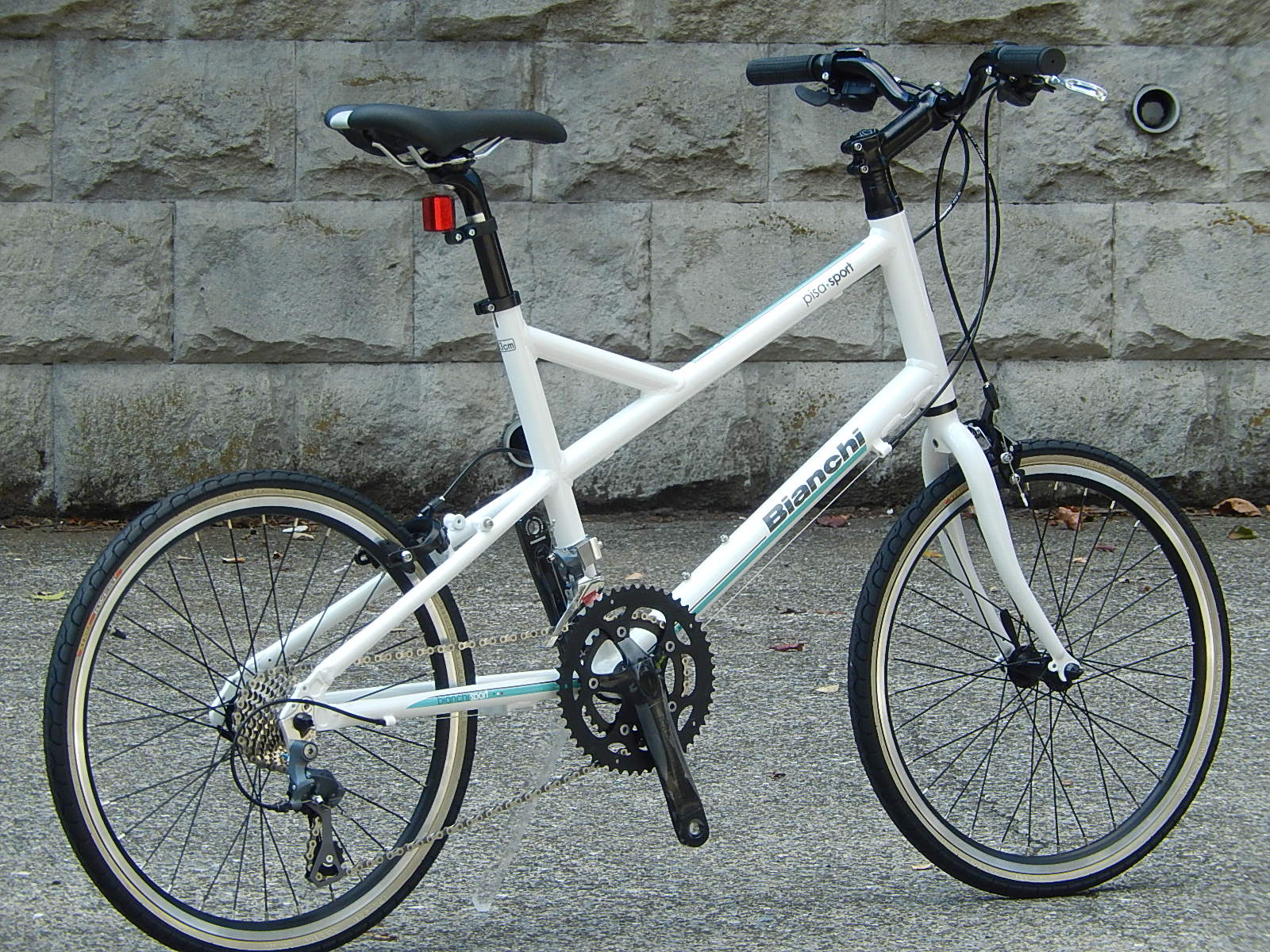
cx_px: 635
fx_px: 6787
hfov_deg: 10.7
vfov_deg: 8.0
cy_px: 476
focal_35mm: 185
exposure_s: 1/250
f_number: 5.7
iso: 280
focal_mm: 33.3
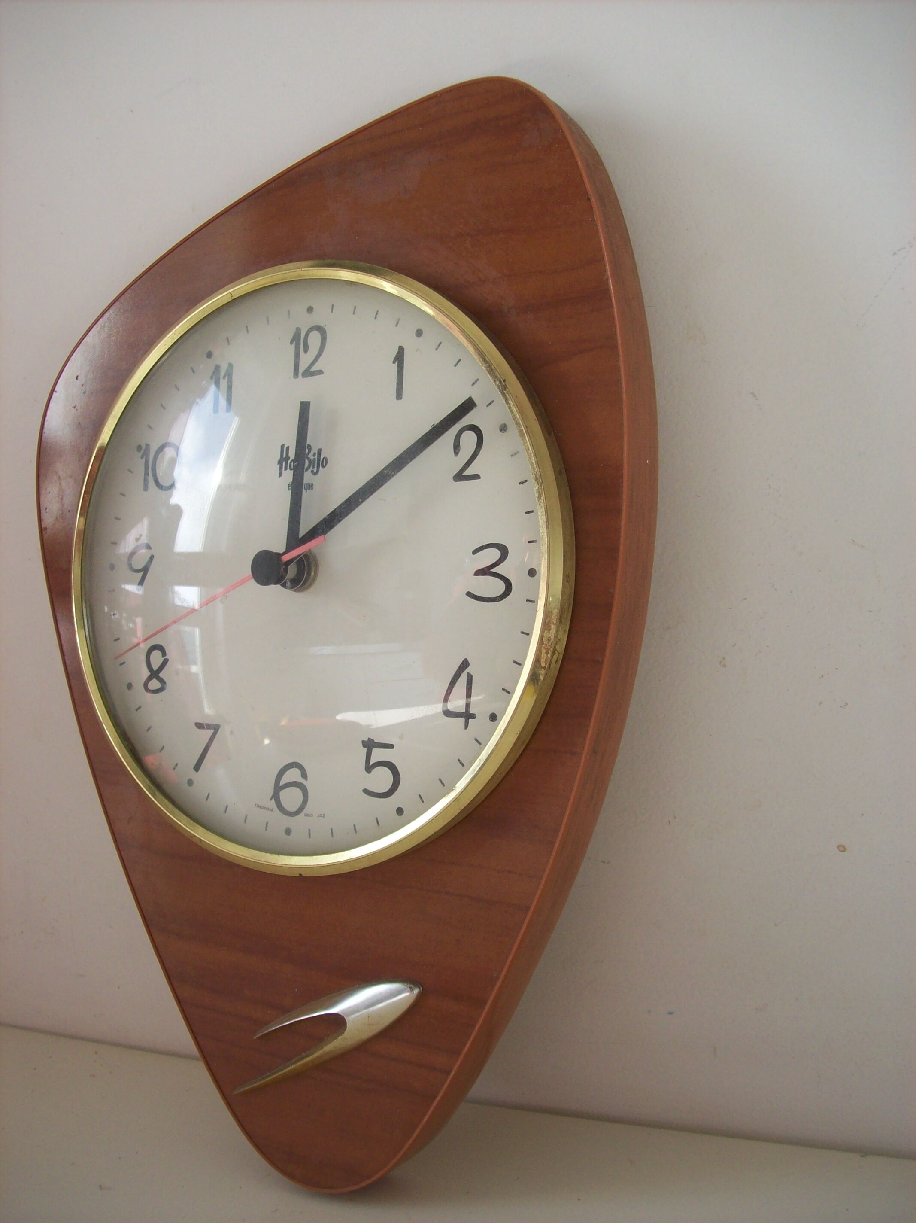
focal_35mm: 36
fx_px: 1271
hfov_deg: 39.6
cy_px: 612
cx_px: 458
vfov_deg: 51.4
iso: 80
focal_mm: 6
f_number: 2.7
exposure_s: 1/147
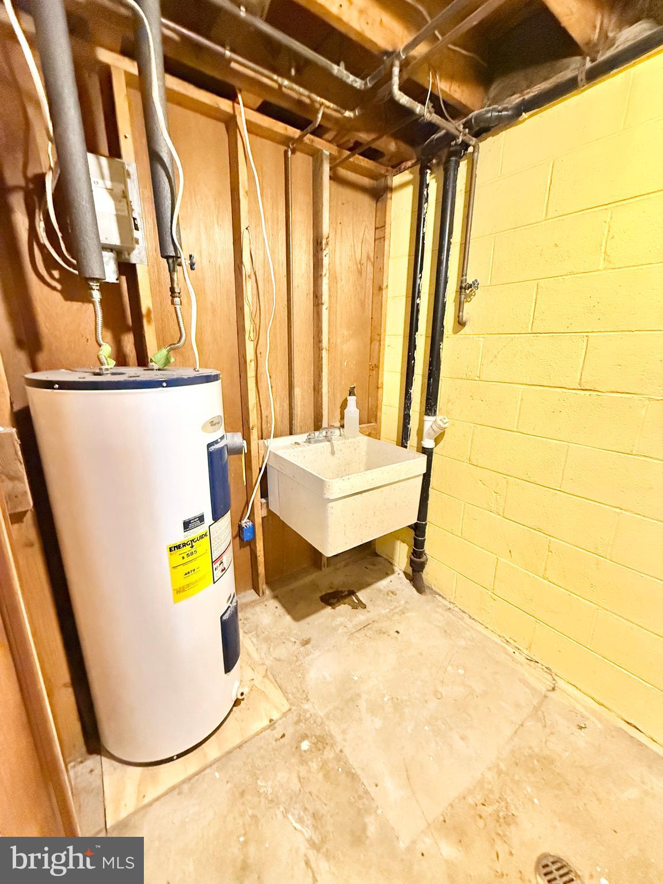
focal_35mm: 14
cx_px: 332
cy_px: 442
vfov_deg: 102.1
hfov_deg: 85.7
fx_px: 358
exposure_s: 1/60
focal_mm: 2.22
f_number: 2.2
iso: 800
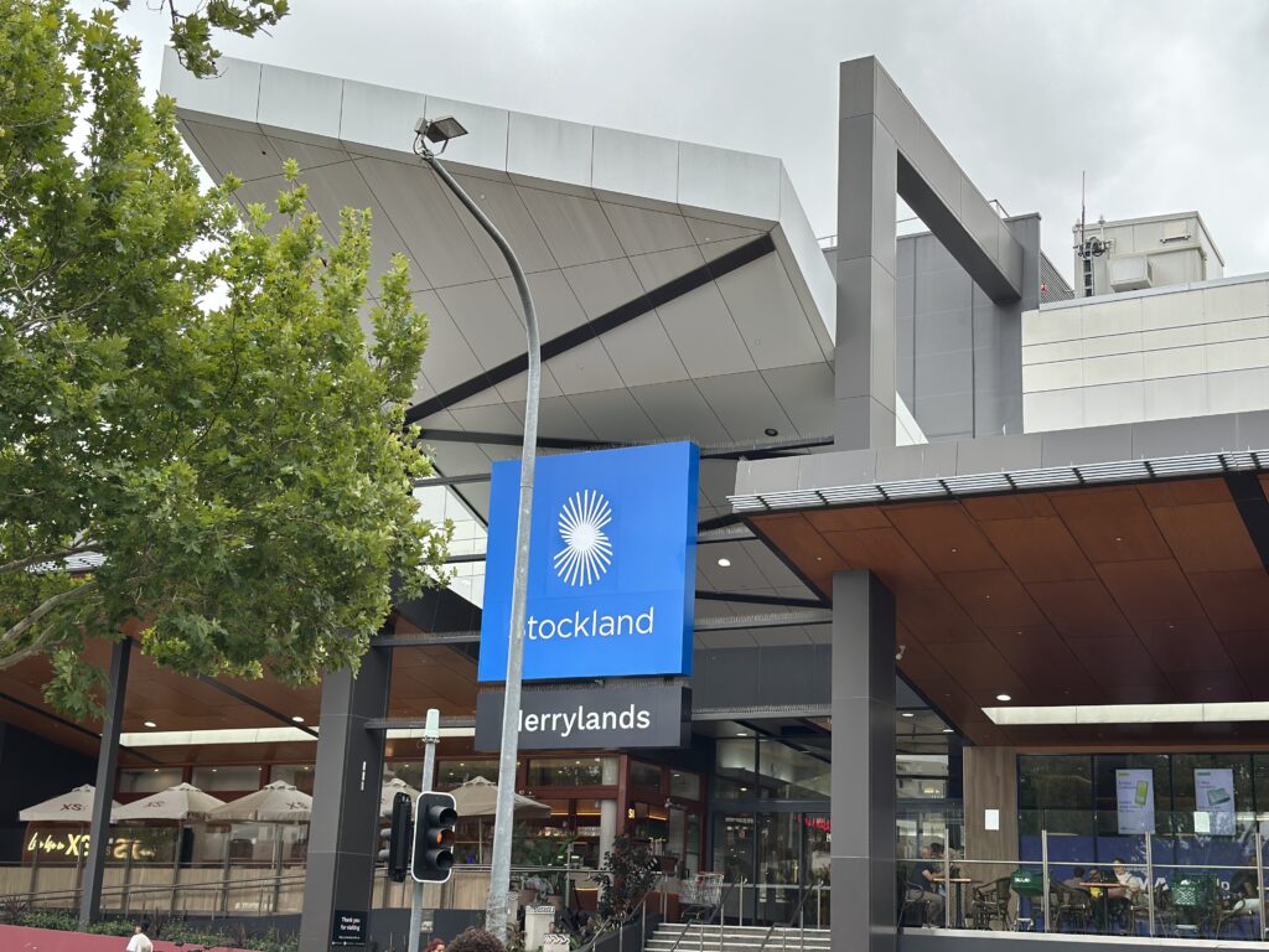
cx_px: 634
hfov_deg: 39.7
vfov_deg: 30.3
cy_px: 476
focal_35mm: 48
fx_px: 1760
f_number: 1.78
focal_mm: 6.86
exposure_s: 1/1050
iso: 80
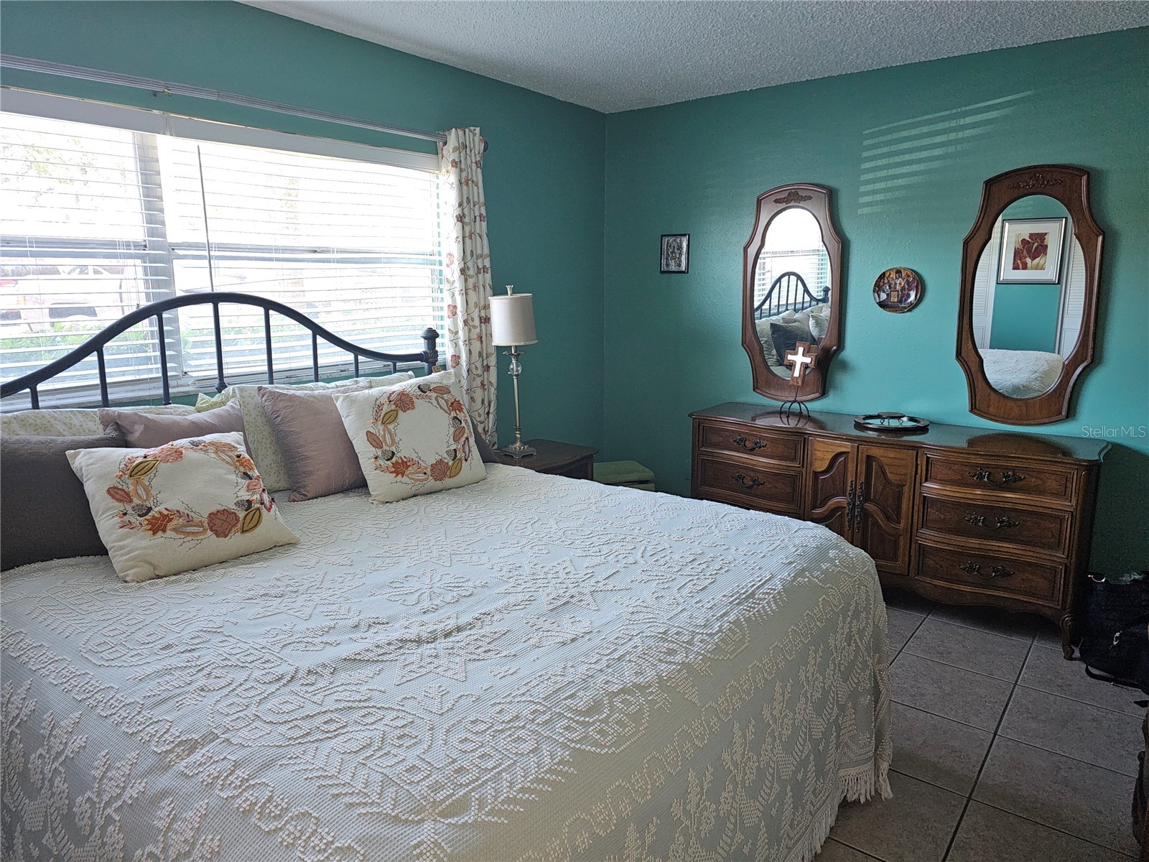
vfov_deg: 58.9
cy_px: 431
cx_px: 574
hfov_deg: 73.9
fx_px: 763
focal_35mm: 23
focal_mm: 6.3
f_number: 1.7
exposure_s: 1/60
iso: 100
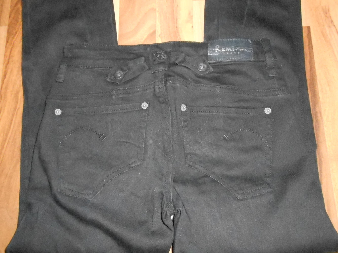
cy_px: 126
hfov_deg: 60.0
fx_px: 293
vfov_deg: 46.8
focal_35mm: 30
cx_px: 169
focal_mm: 5.3
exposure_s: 1/25
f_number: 11.9
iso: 1600
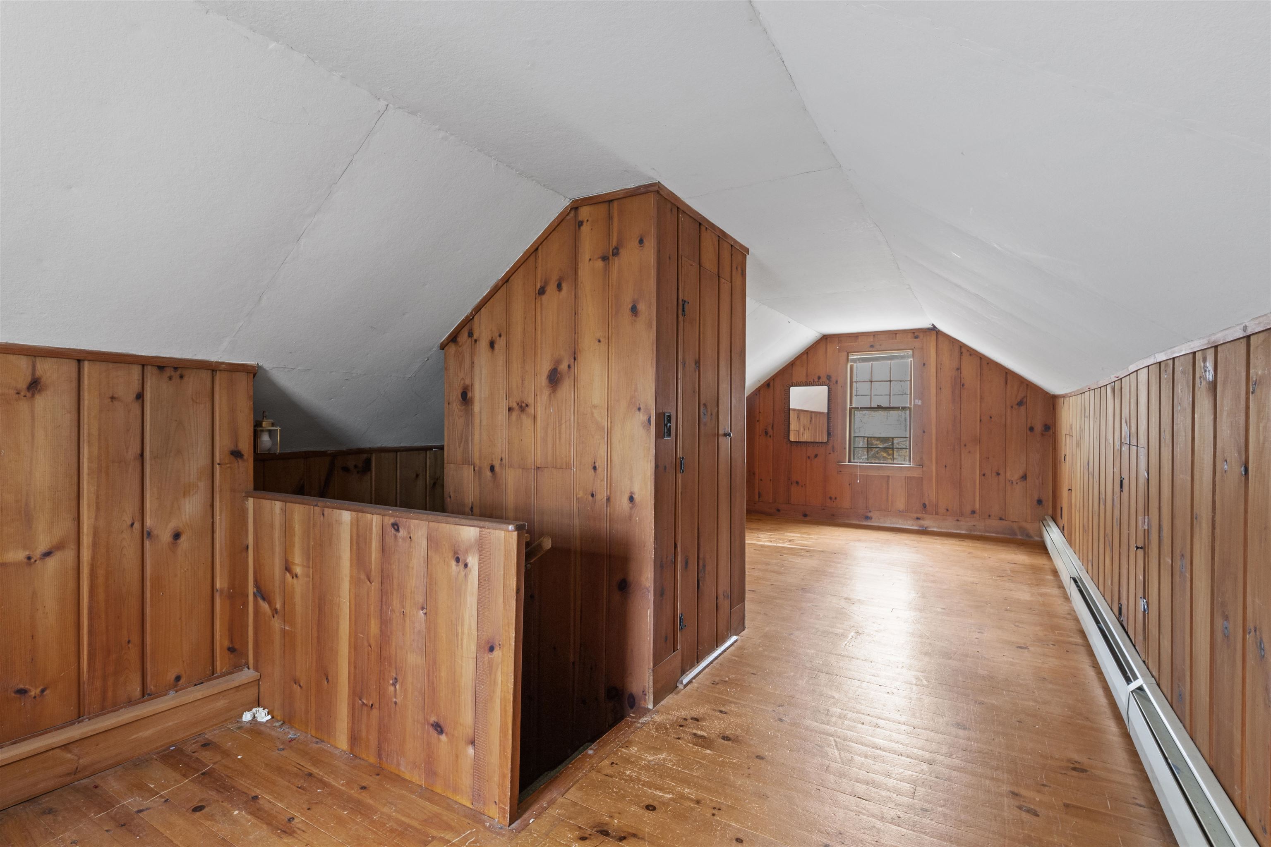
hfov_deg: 93.3
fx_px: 600
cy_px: 424
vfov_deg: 70.4
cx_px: 636
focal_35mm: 17
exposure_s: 3
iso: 320
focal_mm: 17
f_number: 11
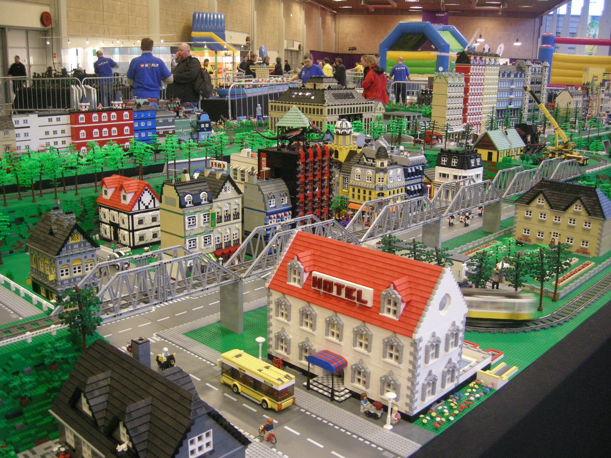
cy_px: 229
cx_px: 306
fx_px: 635
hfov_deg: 51.4
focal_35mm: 36
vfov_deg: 39.7
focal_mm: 7.5
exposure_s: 1/15.6
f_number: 2.7
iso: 400
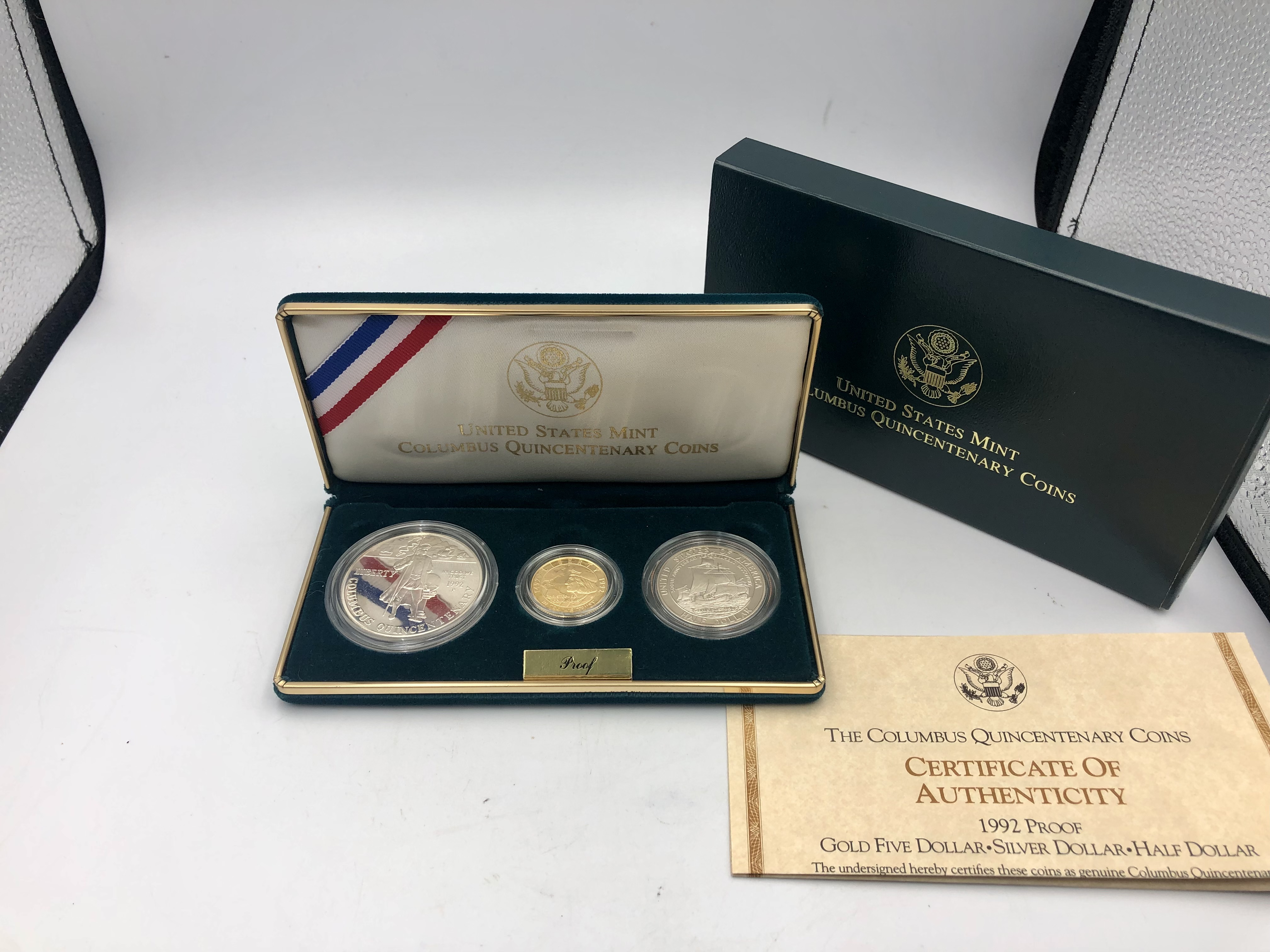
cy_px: 476
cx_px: 635
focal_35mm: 28
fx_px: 1027
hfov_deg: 63.4
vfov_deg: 49.7
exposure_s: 1/220
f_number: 1.8
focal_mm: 4
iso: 20
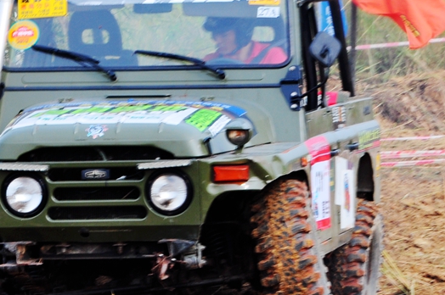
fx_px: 2121
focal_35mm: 172
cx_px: 138
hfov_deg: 12.0
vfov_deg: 8.0
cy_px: 143
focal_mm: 75
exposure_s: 1/50
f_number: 16
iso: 200
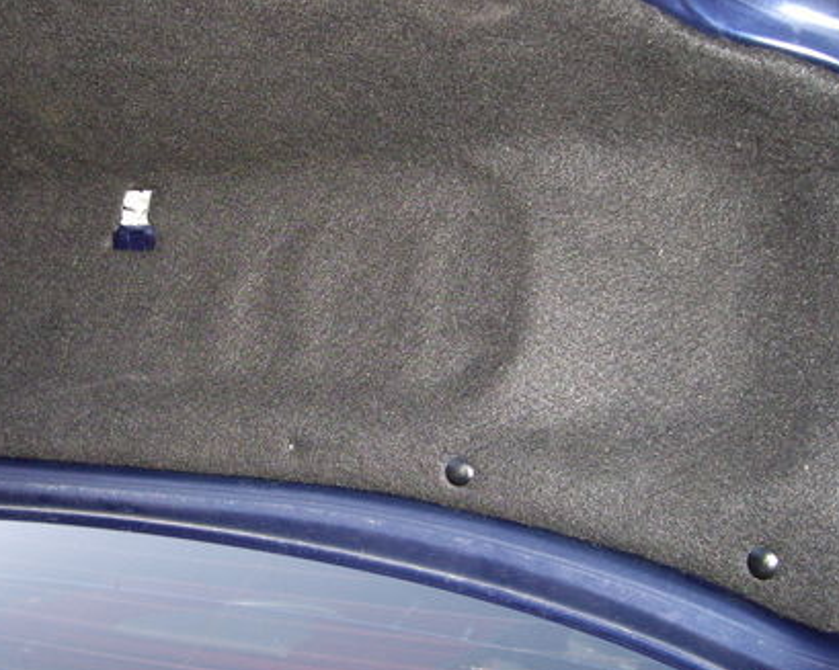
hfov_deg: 32.0
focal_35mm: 58
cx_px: 238
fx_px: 1440
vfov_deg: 26.2
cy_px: 324
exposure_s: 1/15
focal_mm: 6.2
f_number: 2.7
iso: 200
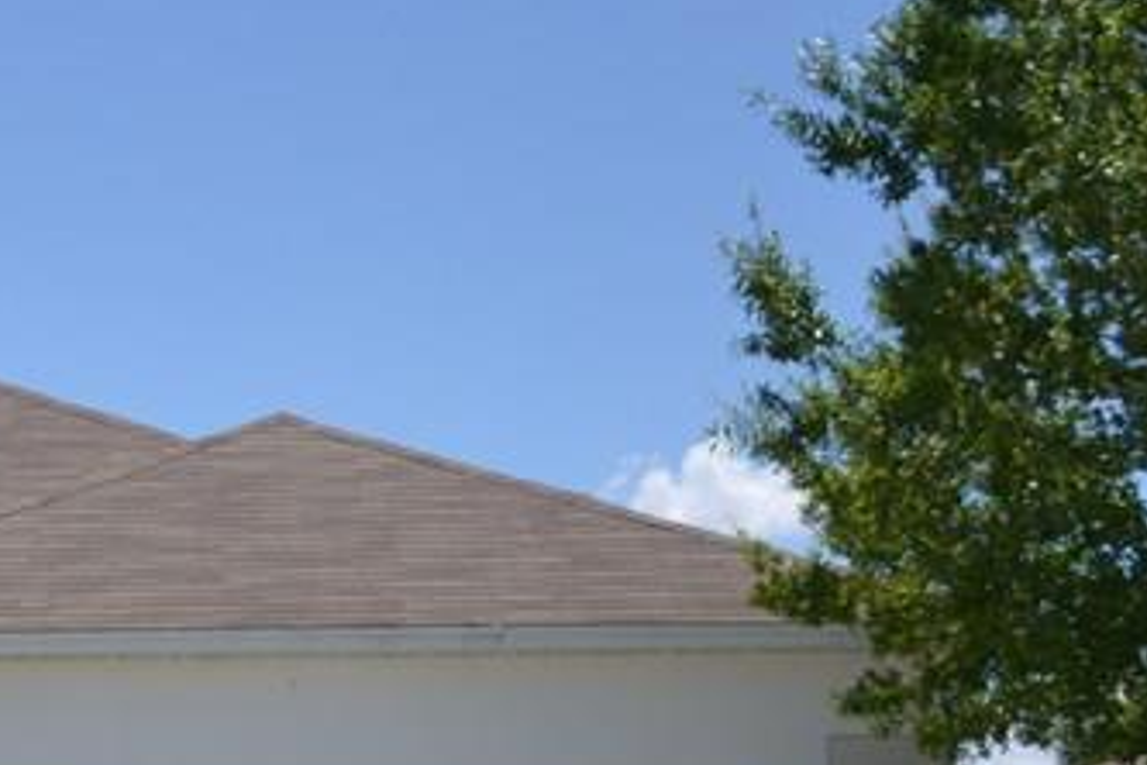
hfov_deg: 21.1
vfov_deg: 15.5
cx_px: -313
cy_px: 403
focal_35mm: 88
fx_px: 2804
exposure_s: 1/1600
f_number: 3.5
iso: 100
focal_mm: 18
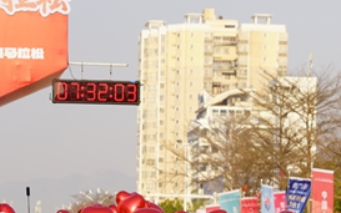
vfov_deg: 6.3
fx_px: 1944
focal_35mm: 209
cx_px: 451
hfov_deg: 9.8
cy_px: 260
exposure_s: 1/320
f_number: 5
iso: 100
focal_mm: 70
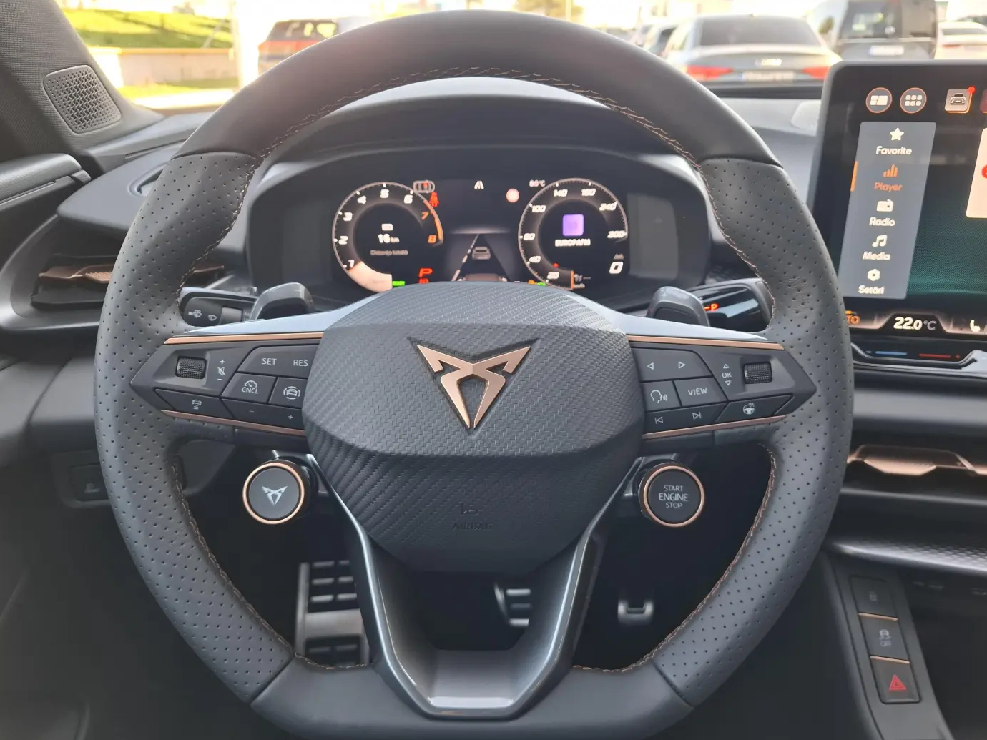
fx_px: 684
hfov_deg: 71.6
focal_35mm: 24
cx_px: 503
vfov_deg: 56.8
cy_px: 378
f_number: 1.8
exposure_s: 1/100
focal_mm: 5.54
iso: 200
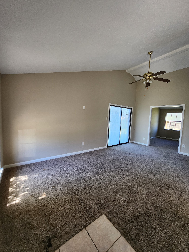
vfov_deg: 106.2
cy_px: 126
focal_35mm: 13
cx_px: 94
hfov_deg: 89.9
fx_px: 95
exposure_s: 1/60
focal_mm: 1.74
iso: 50
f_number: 2.2
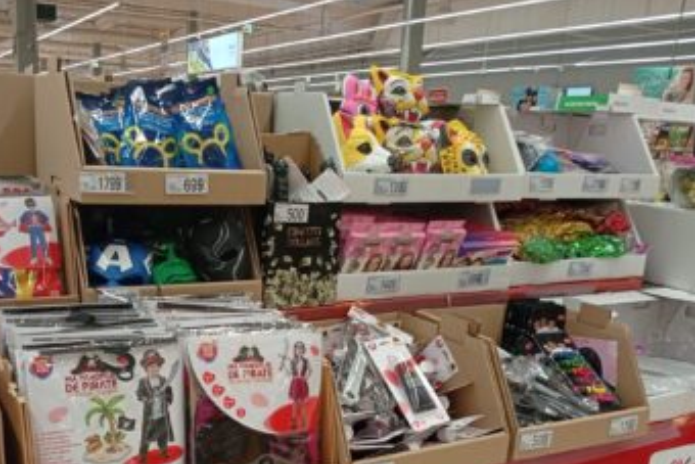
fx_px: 753
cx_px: 237
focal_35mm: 39
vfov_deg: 33.8
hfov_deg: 48.8
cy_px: 326
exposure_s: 1/50
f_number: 1.8
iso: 253
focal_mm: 3.98
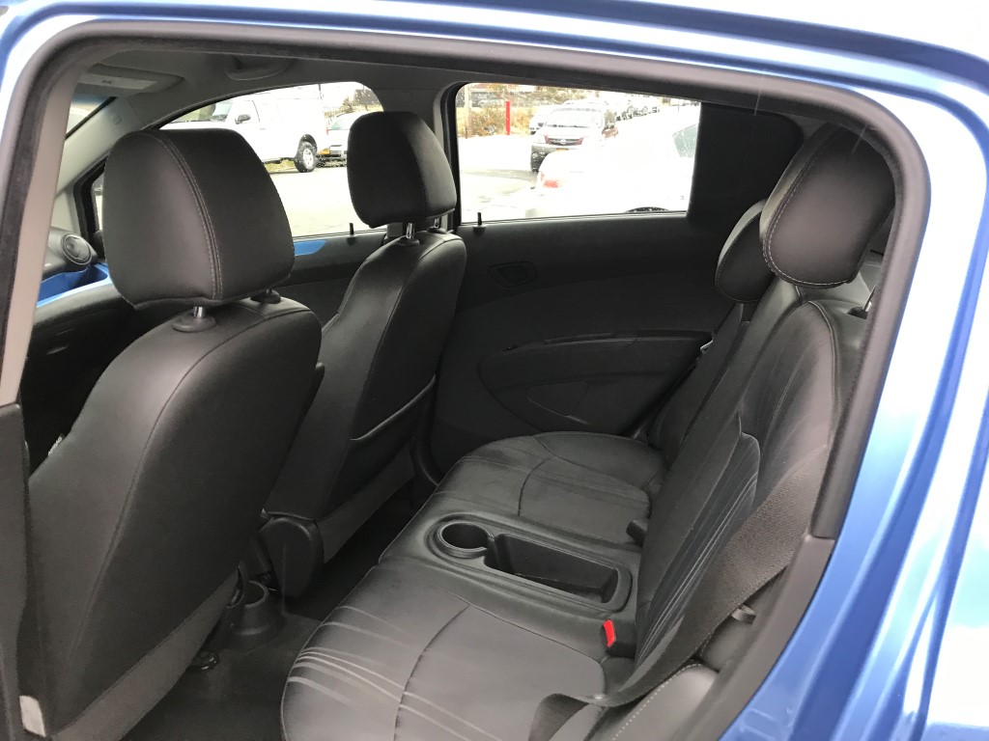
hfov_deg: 63.4
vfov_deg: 49.7
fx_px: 800
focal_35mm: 28
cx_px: 494
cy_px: 370
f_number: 1.8
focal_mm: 3.99
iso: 40
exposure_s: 1/30
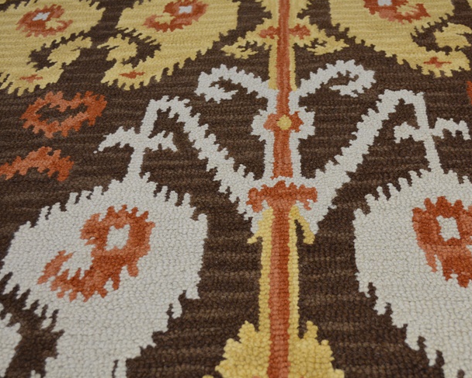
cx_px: 262
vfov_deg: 30.2
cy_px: 227
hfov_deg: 37.3
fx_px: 699
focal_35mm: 50
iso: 400
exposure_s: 1/60
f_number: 4
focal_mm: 24
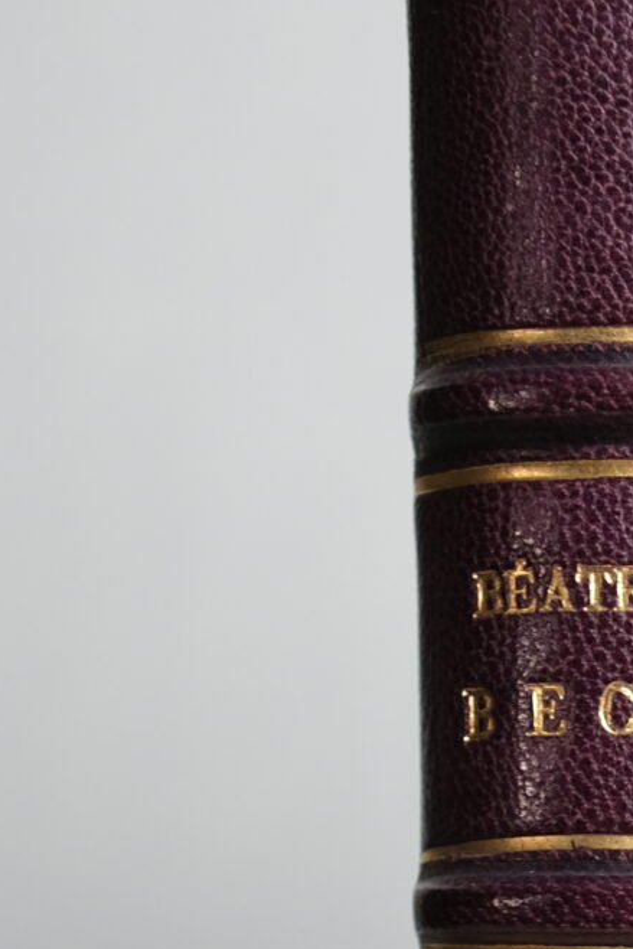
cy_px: 1383
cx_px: 900
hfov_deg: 7.7
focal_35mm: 175
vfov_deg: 11.3
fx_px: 4613
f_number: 4
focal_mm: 29.8
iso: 400
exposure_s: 1/100
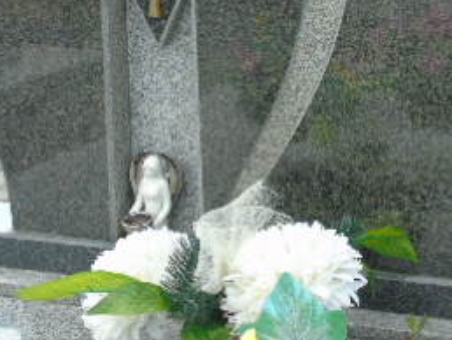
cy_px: 58
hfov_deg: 17.1
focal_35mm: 114
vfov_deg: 12.9
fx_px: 1490
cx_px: 368
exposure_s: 1/160
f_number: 4.1
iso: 80
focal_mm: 8.2
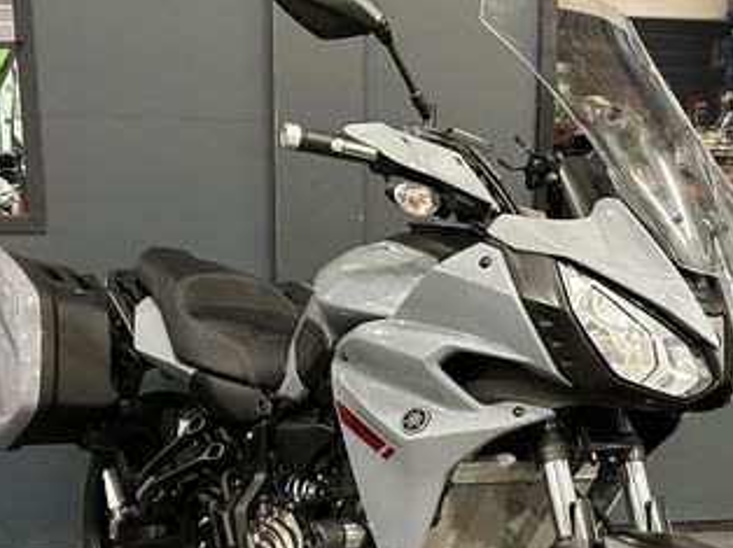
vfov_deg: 26.9
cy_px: 445
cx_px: 441
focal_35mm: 53
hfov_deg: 36.1
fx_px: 1121
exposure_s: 1/60
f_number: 1.5
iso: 400
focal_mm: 5.7
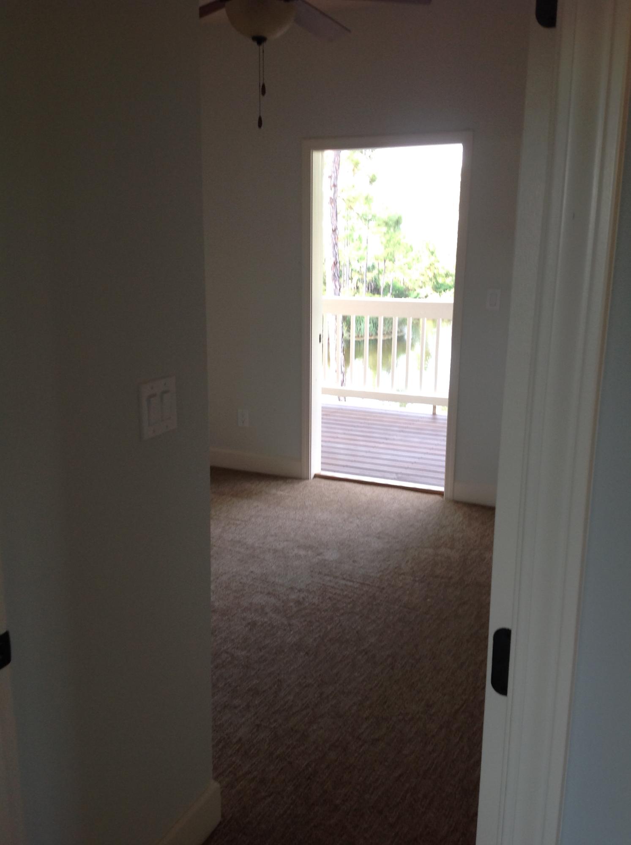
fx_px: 853
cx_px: 316
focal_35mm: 35
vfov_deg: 52.7
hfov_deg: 40.6
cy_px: 422
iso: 50
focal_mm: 4.28
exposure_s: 1/30
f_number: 2.4
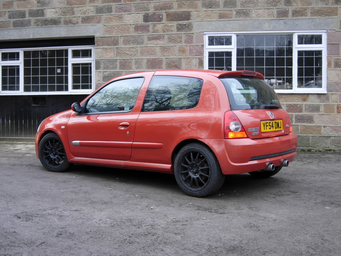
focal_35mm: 48
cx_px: 170
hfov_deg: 39.7
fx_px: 473
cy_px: 128
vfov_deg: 30.3
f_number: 3.1
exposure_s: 1/4.4
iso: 50
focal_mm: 10.1
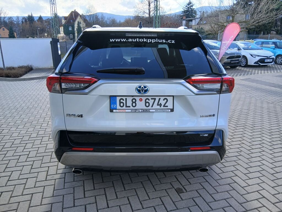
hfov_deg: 67.3
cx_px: 141
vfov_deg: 53.1
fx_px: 212
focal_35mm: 26
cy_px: 106
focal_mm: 3.98
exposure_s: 1/133
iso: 20
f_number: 1.8
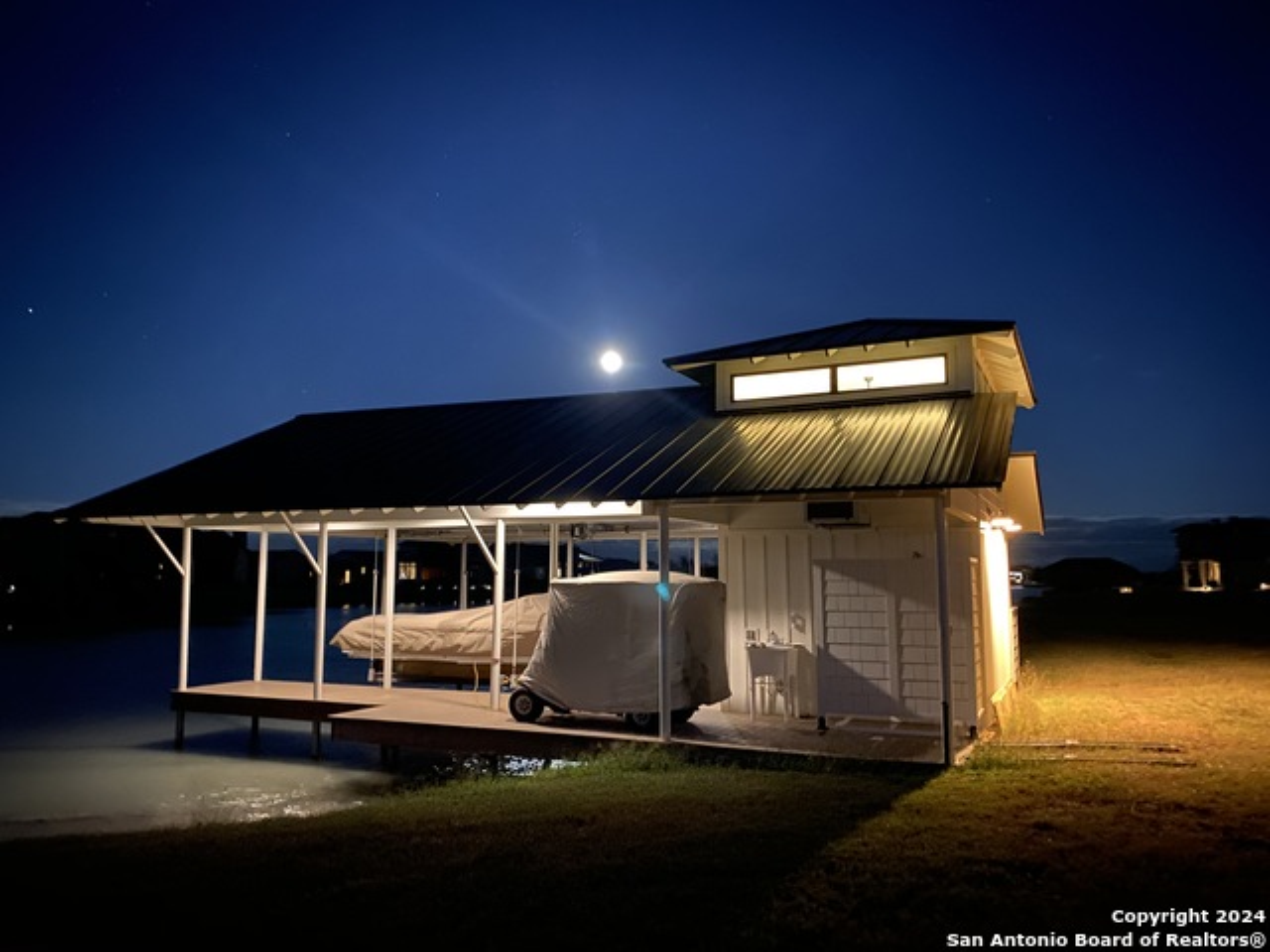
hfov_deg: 67.3
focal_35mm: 26
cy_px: 476
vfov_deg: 53.1
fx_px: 954
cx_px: 635
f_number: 1.8
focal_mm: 4.25
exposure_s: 1/2
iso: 640
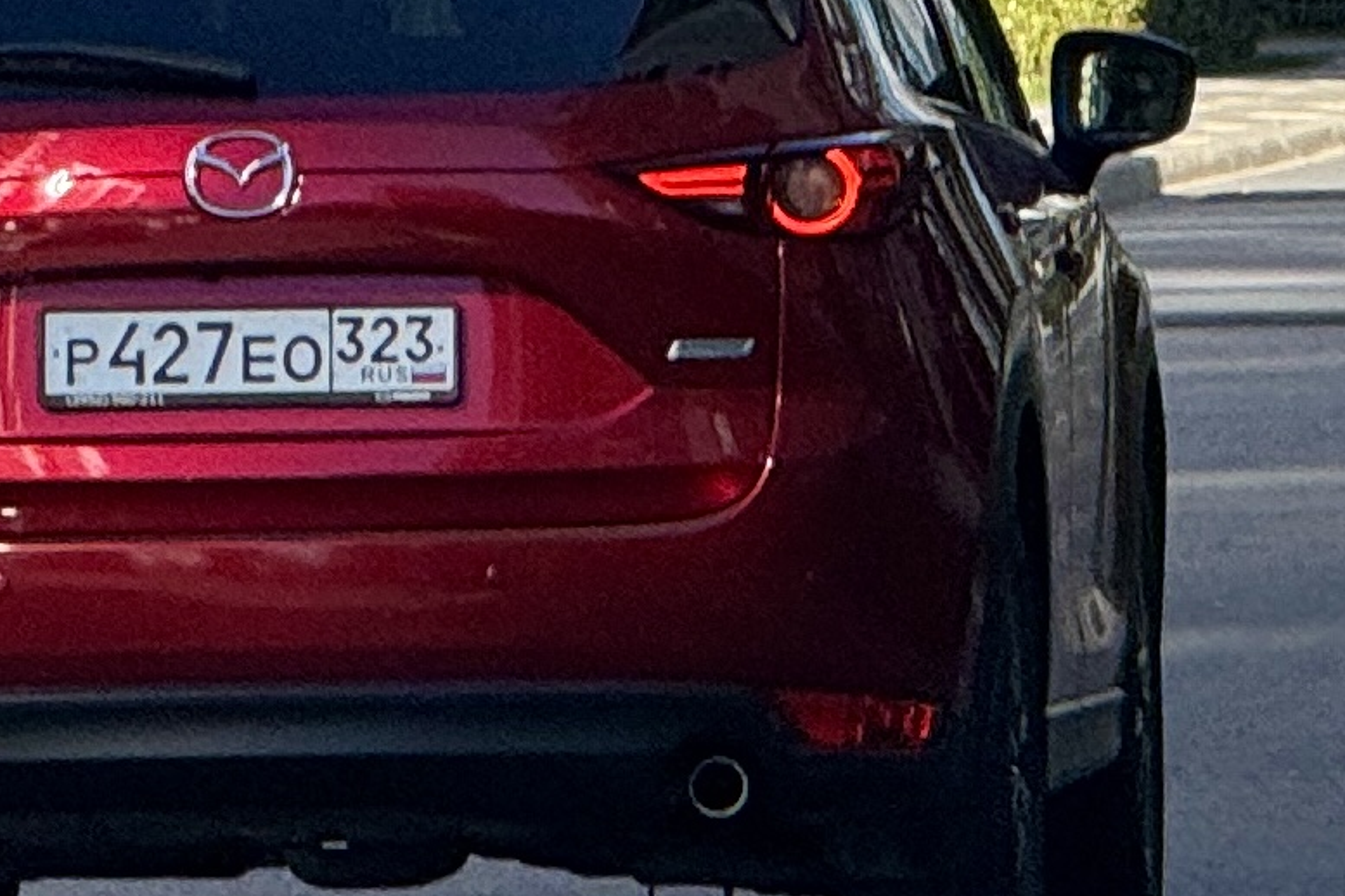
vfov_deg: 7.5
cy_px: 402
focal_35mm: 183
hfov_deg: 11.2
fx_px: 6837
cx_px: 377
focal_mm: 15.66
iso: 50
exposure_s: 1/529
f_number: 2.8
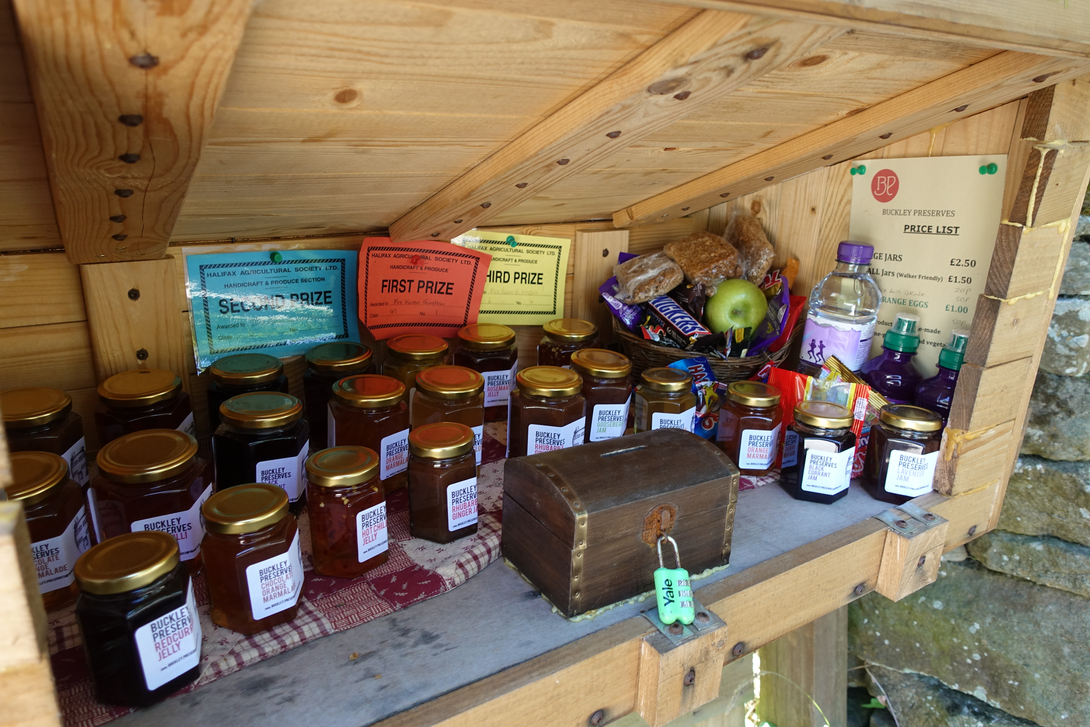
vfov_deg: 53.1
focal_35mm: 24
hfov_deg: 73.7
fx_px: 727
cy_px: 364
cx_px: 545
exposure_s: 1/160
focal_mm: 8.8
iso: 320
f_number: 2.8
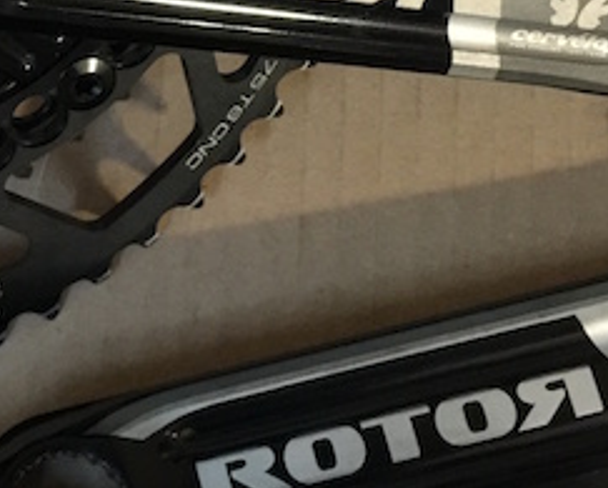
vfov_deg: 16.0
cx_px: 35
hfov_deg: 20.1
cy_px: -80
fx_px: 1676
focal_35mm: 93
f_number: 2.2
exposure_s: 1/4
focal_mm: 4.15
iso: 160
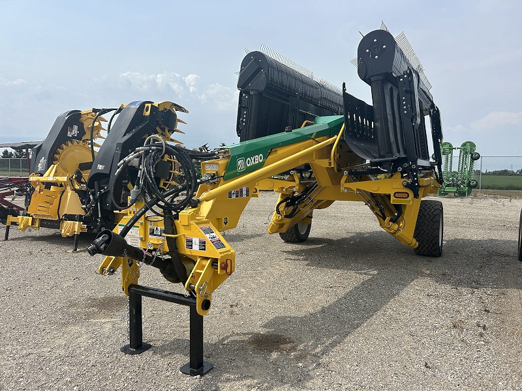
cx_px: 261
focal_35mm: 26
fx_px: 392
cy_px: 196
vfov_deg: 53.1
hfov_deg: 67.3
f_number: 1.5
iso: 50
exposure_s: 1/5882
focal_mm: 5.7
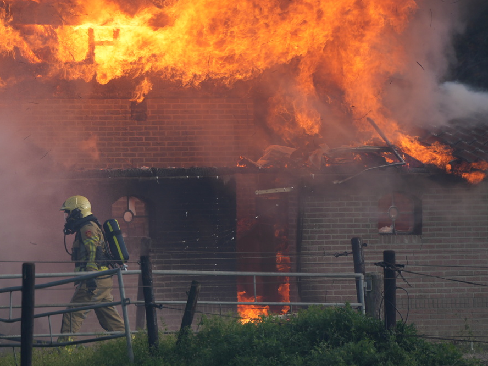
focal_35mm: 569
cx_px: 123
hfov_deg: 3.5
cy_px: 167
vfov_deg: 2.6
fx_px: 8021
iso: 200
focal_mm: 300
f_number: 6.3
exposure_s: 1/320
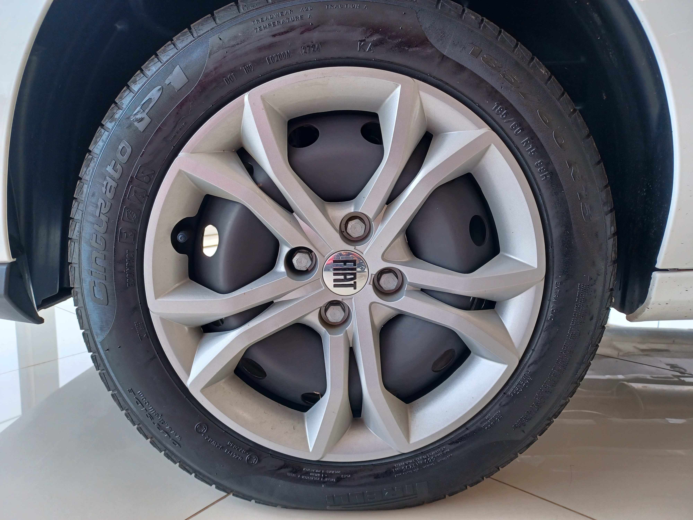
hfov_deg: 69.4
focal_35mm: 25
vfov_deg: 54.9
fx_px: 500
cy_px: 260
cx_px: 346
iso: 80
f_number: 1.8
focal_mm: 4.6
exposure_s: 1/60
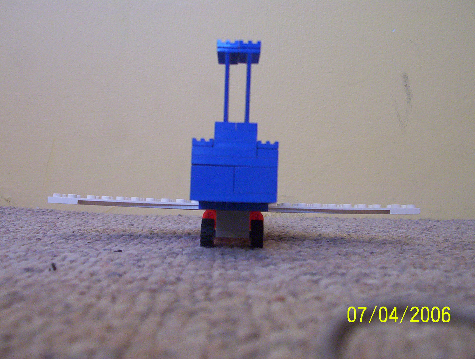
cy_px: 180
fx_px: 591
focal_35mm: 43
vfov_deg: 33.7
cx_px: 238
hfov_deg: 43.8
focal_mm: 5.77
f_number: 2.73
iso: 200
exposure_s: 1/14.9
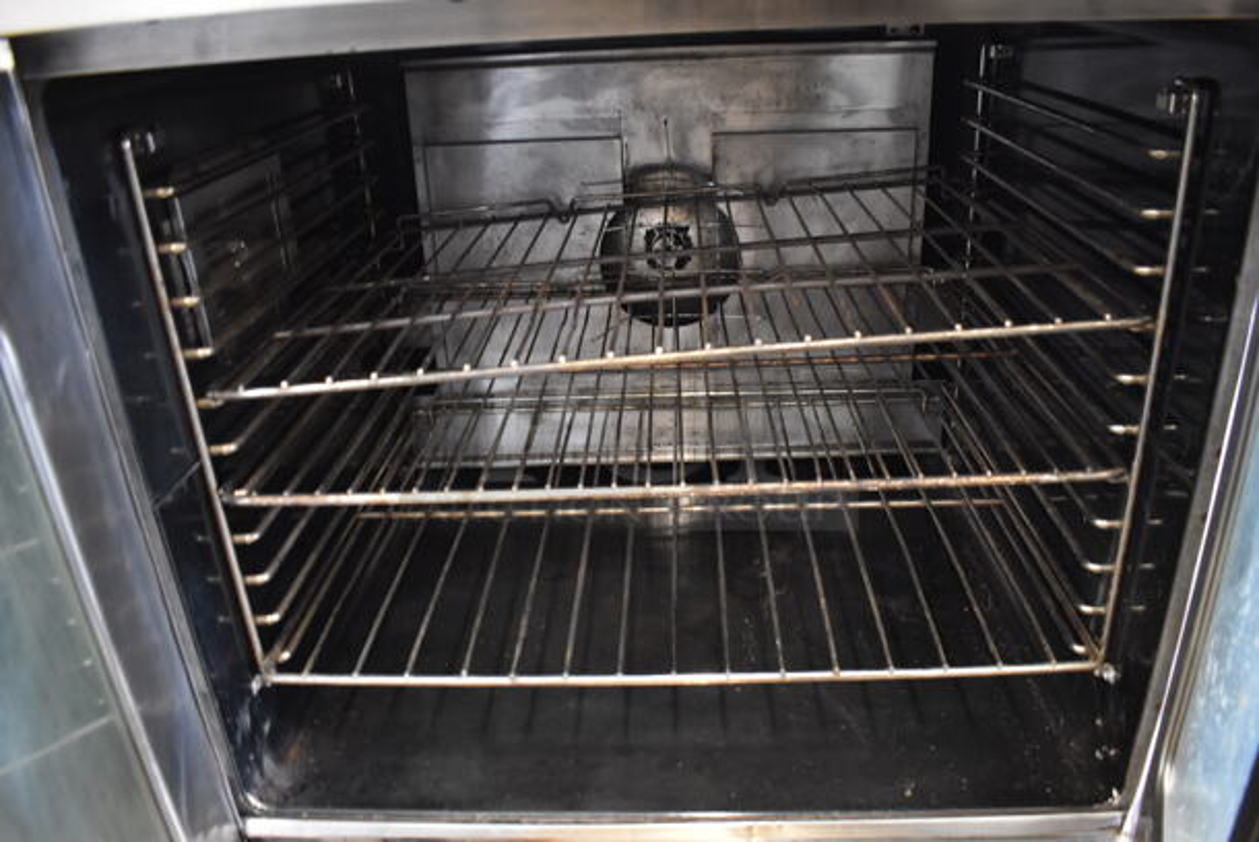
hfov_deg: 67.3
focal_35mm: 27
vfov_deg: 48.0
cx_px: 630
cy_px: 421
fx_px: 945
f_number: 3.5
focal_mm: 18
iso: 2000
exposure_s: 1/30
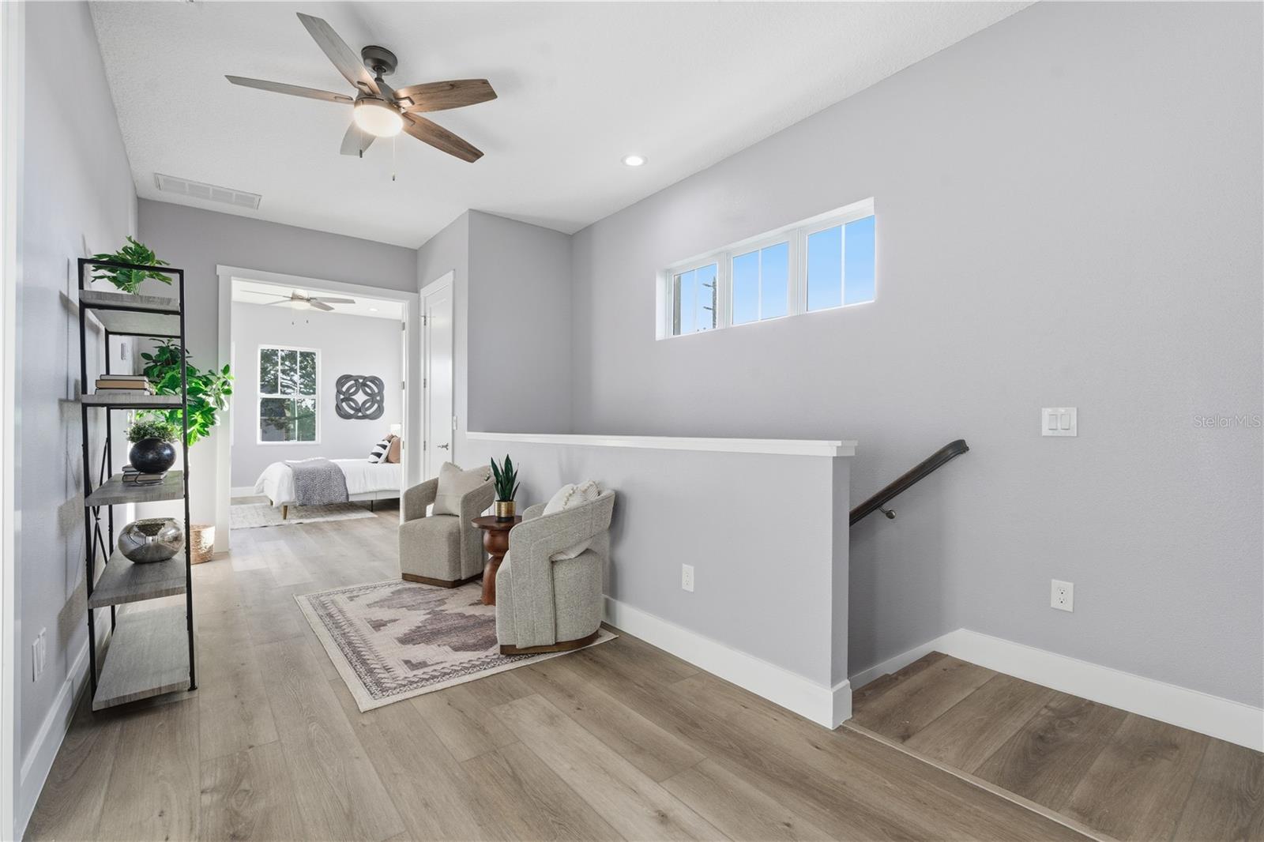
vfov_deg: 73.7
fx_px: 562
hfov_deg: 96.7
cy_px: 421
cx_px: 632
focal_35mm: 16
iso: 100
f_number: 8
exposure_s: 1/40
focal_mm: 16
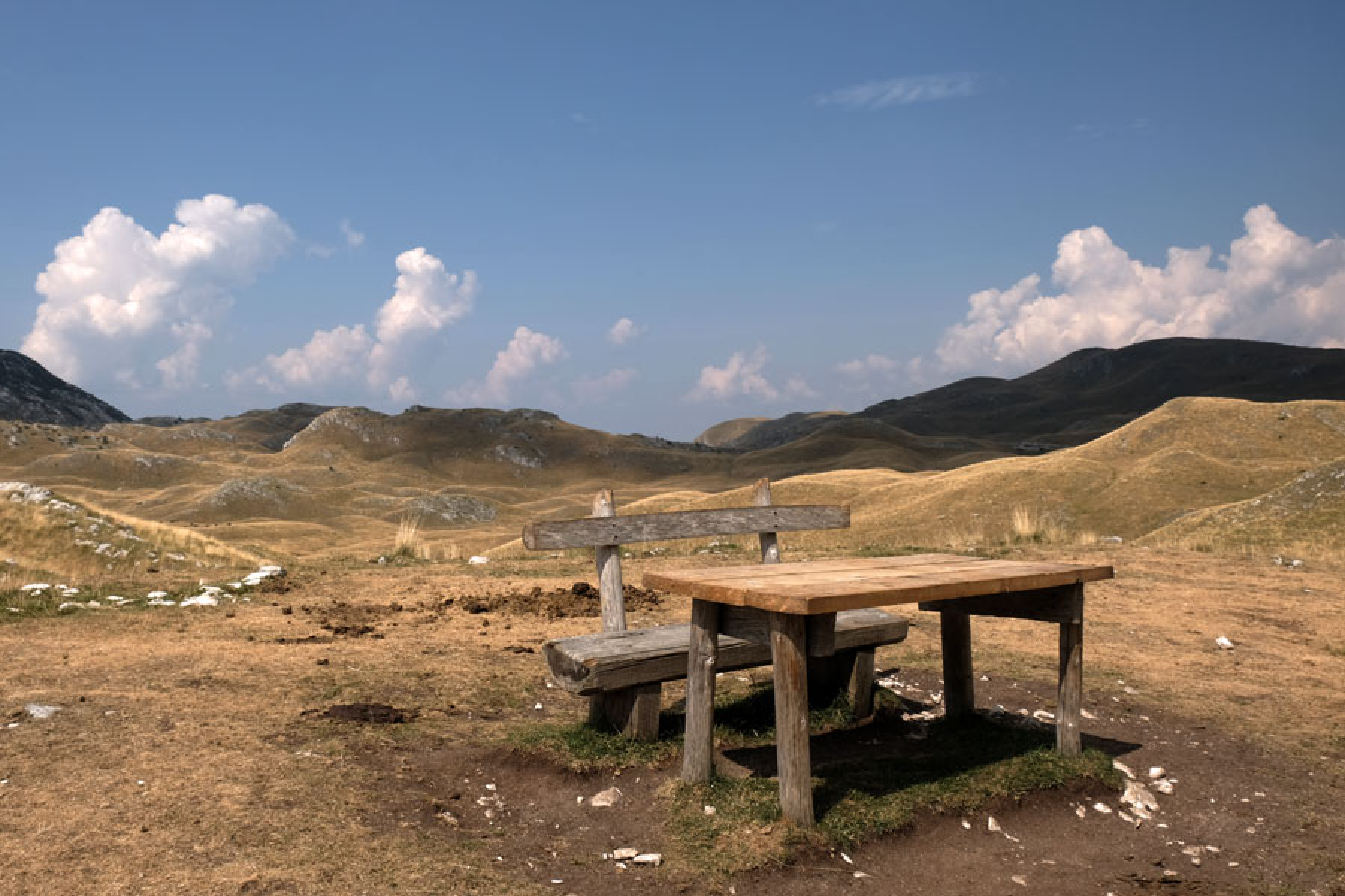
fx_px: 1009
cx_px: 672
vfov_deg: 47.9
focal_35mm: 27
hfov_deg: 67.4
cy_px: 448
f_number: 8
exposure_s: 1/800
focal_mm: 18
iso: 200
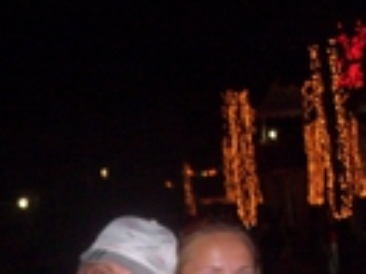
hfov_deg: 16.4
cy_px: 352
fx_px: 1268
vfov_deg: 12.0
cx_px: 98
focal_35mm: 120
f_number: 3
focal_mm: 6.3
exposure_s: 1/30
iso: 200
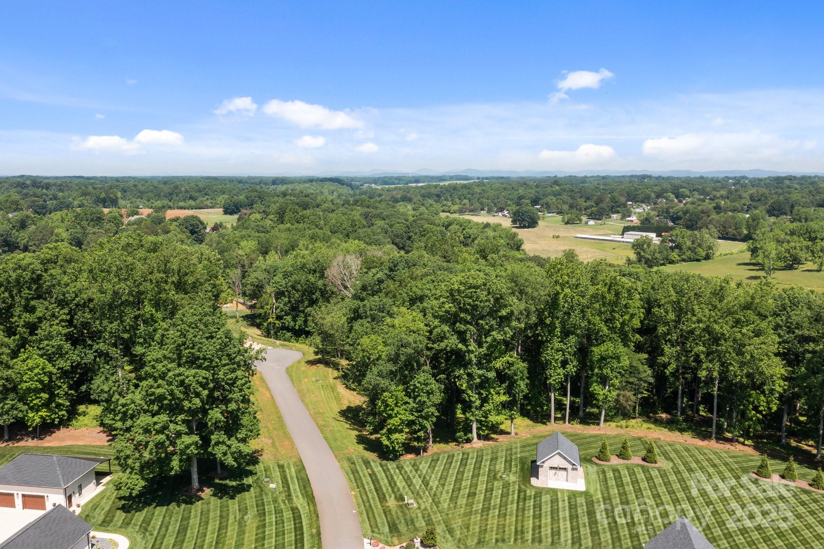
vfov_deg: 46.4
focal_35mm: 28
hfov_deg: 65.5
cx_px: 412
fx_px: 641
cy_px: 274
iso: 100
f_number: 5
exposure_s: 1/500
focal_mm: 10.26
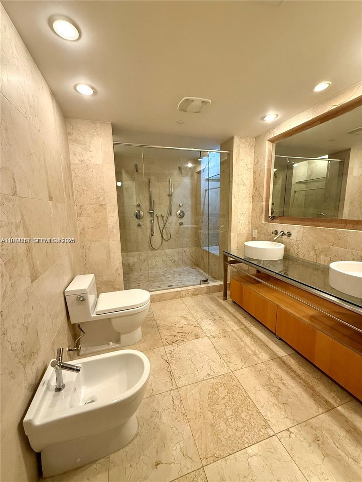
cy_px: 241
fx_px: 195
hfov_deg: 85.7
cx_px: 181
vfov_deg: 102.1
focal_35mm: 14
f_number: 2.2
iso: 320
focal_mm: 2.22
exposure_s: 1/120
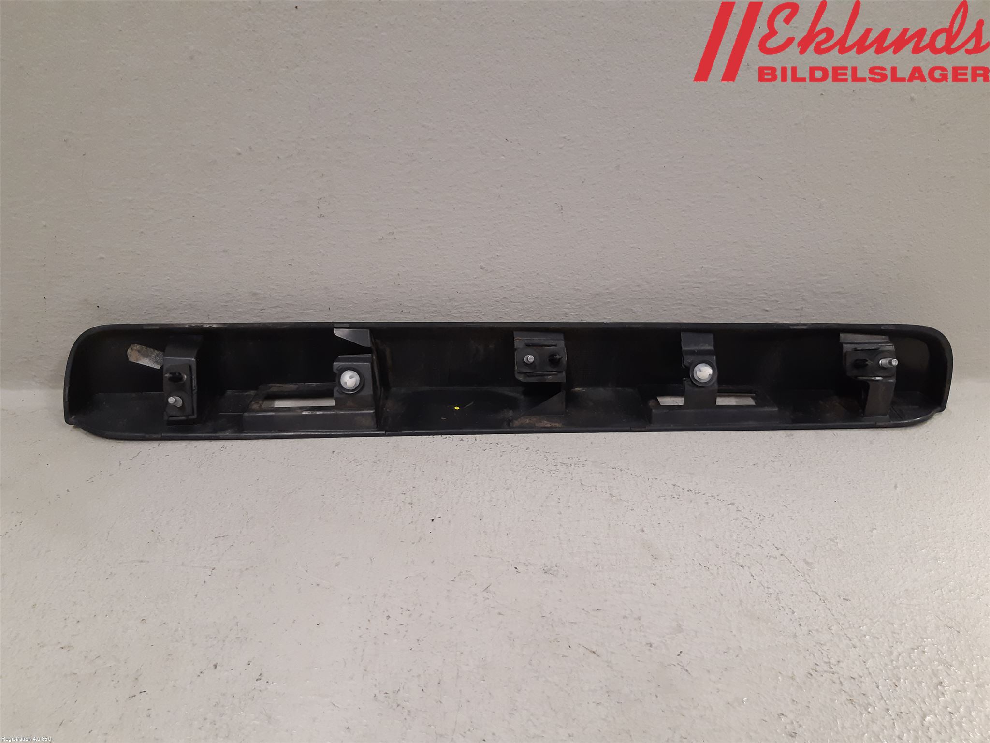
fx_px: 744
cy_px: 372
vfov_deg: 53.1
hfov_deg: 67.3
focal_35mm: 26
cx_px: 495
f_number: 1.7
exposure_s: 1/50
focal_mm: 3.93
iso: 160
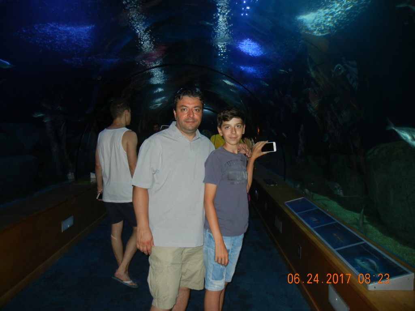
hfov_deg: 60.0
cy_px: 156
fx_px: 360
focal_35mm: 30
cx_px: 208
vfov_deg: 46.8
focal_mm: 5.4
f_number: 3.5
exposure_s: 1/30
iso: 243
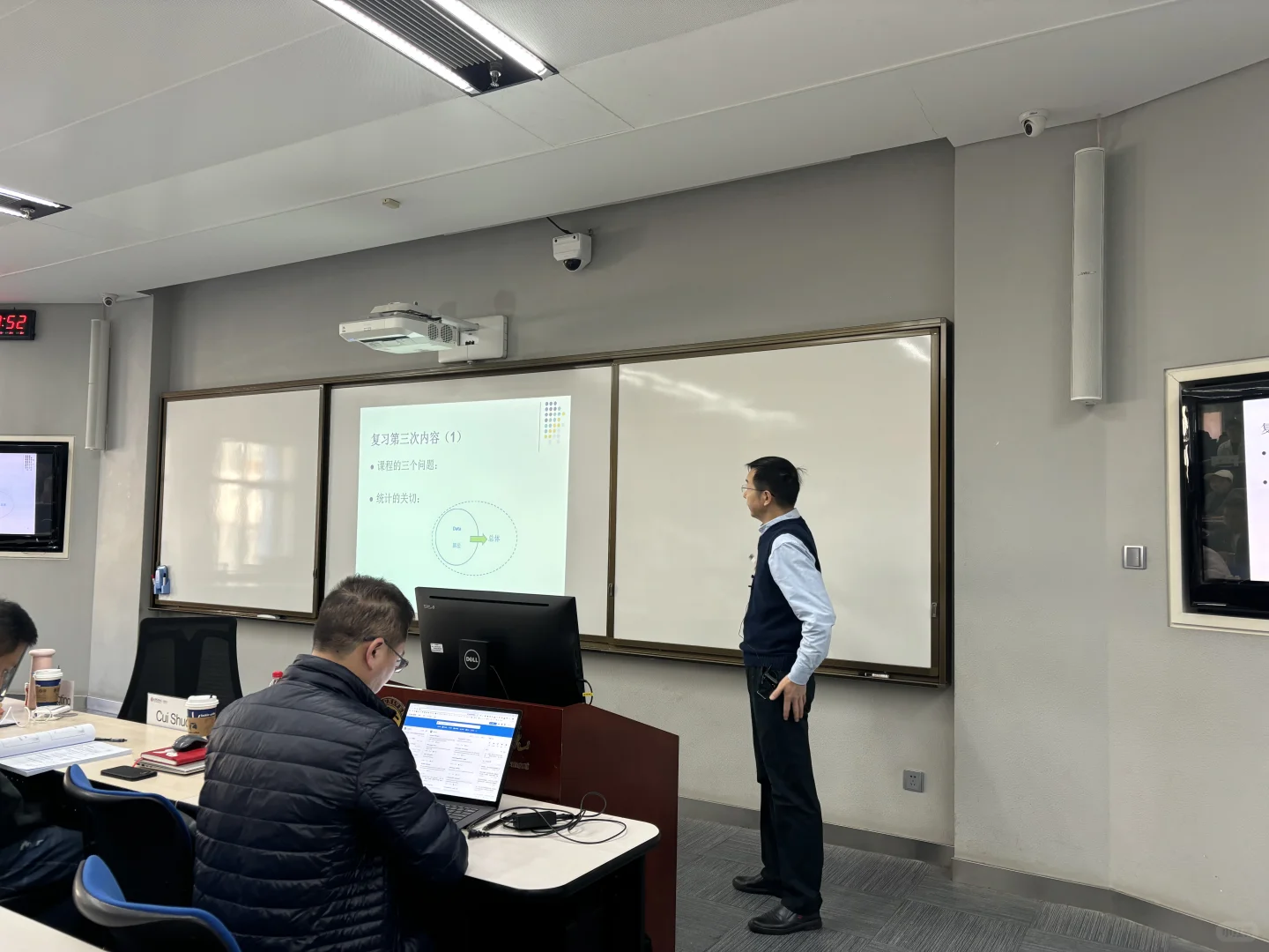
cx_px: 634
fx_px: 953
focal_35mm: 26
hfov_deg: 67.3
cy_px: 476
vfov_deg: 53.1
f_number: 1.6
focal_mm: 5.96
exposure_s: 1/60
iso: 125
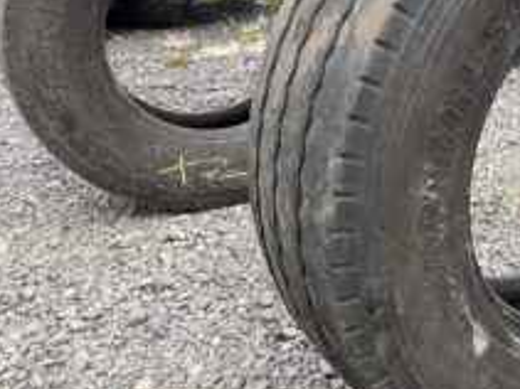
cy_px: 112
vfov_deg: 27.2
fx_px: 796
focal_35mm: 53
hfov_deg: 33.2
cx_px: 520
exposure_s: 1/588
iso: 32
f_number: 1.8
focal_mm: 4.25
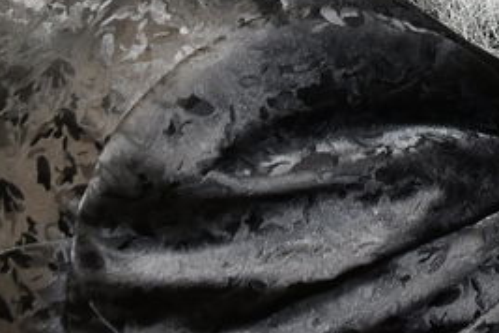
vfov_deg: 8.7
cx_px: 783
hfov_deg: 13.1
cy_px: -366
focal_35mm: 147
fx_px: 2037
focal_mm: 28
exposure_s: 1/160
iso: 1000
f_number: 5.6
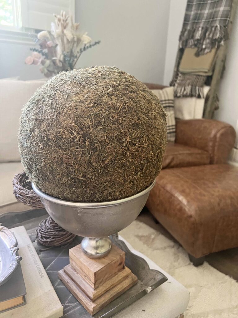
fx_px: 238
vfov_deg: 67.3
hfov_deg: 53.1
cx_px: 119
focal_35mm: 26
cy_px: 159
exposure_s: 1/40
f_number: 1.5
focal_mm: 5.7
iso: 400
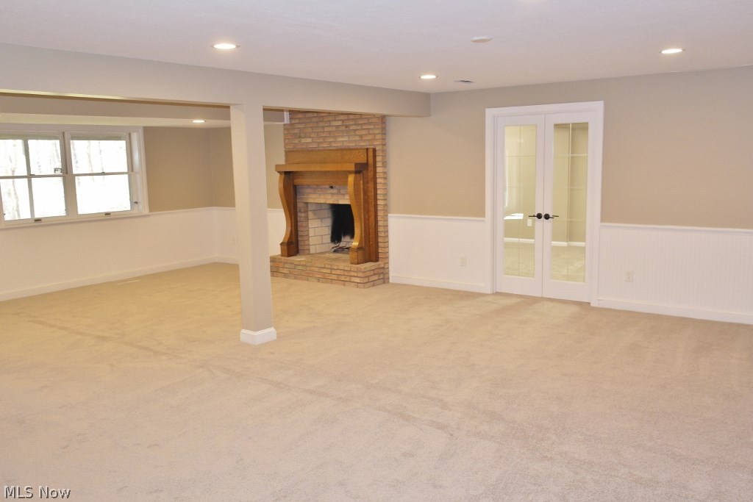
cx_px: 376
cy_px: 251
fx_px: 628
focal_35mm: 30
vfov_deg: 43.6
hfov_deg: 61.9
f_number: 3.5
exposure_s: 1/40
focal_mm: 20
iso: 400
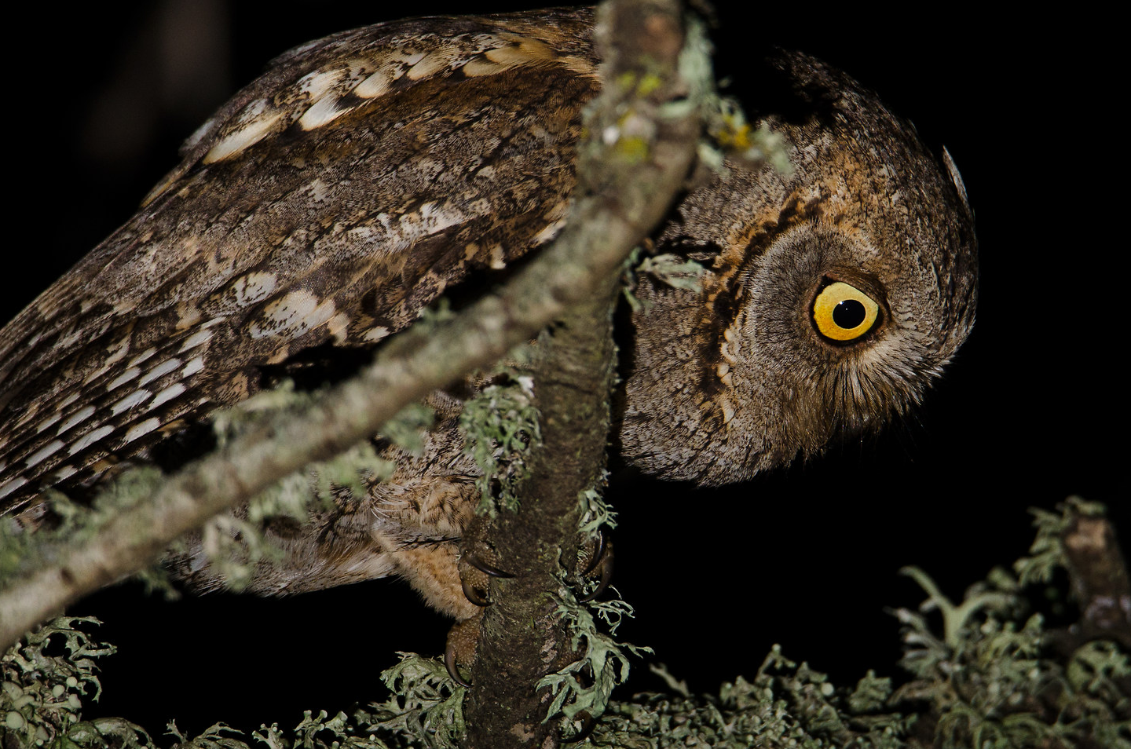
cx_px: 662
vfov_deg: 0.9
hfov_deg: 1.4
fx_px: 47031
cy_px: 359
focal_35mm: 1500
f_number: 9
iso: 400
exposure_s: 1/500
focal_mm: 600
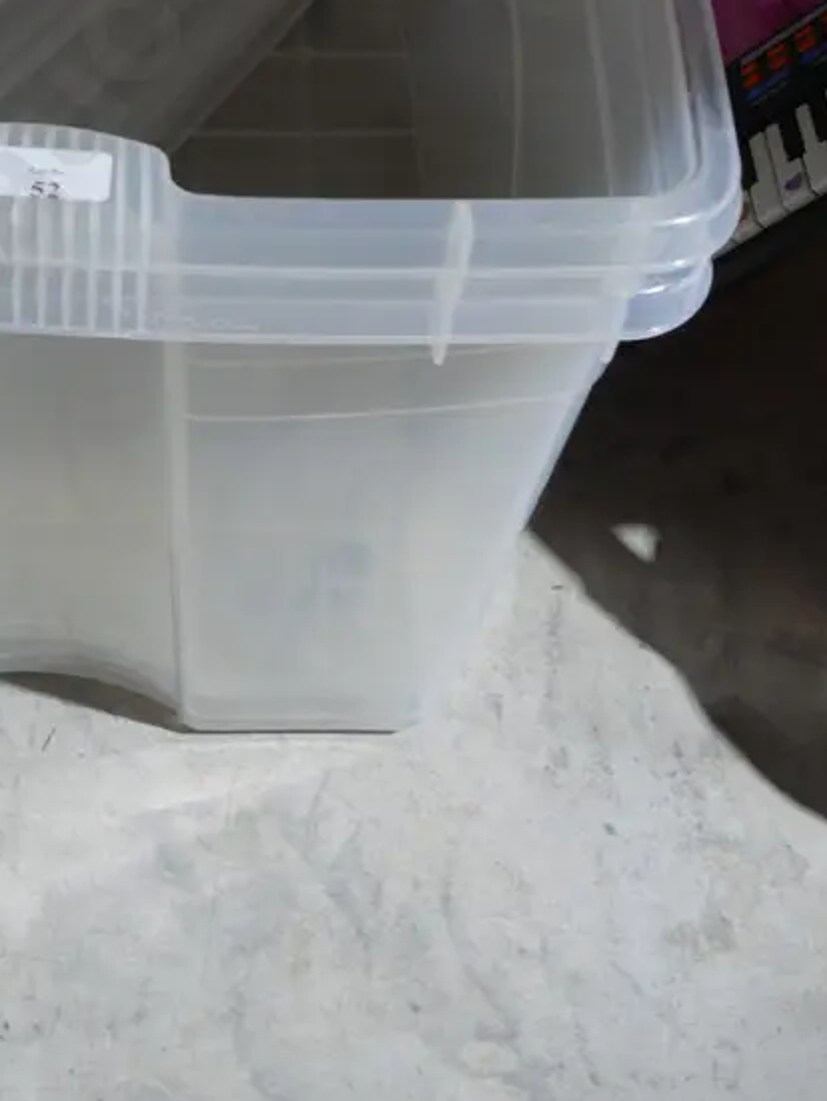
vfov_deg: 34.6
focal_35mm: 52
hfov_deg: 27.1
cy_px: 100
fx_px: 1655
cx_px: 80
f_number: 3.5
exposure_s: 1/60
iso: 1000
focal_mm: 14
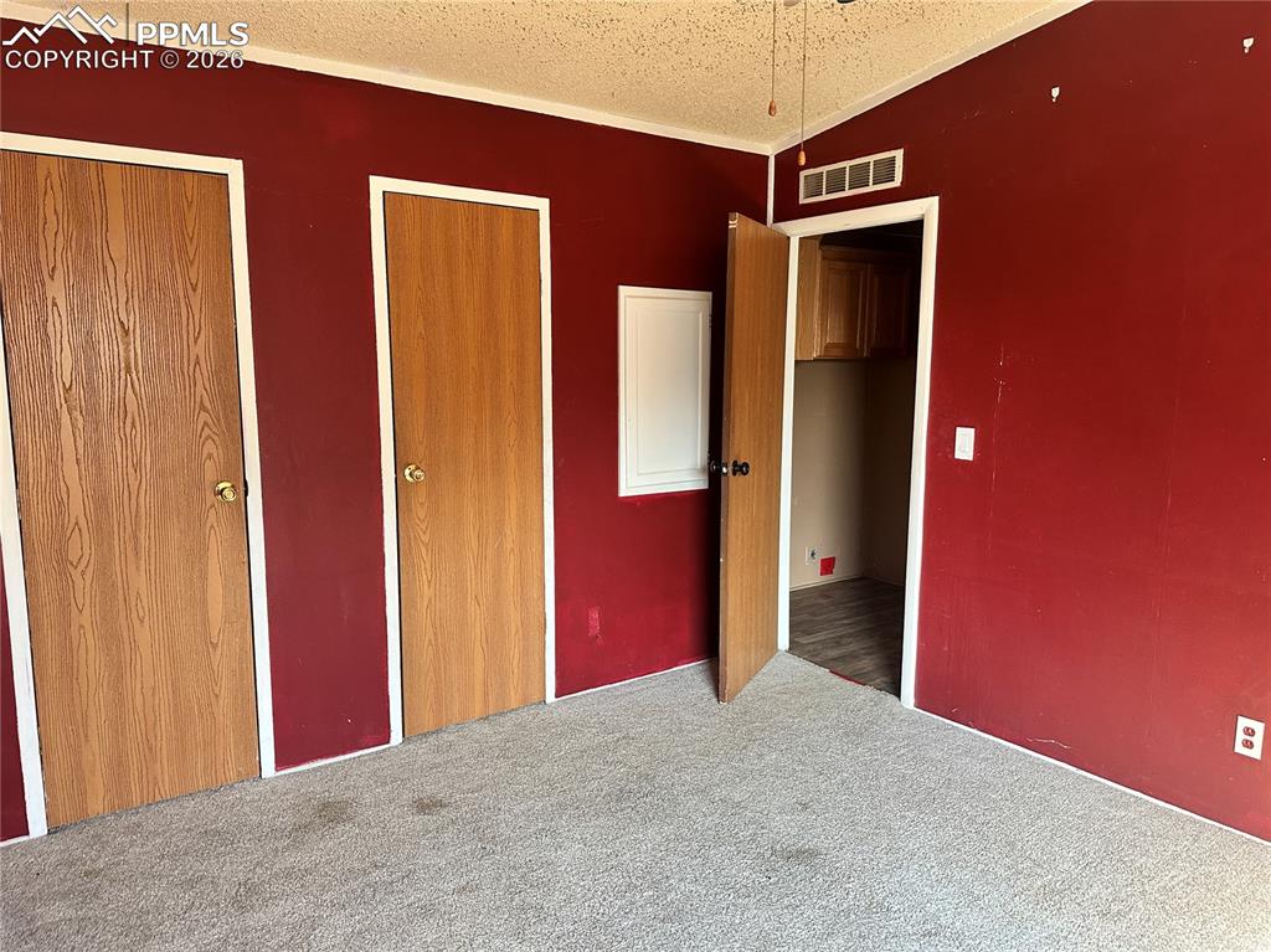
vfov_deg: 56.8
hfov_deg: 71.6
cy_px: 476
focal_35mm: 24
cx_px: 636
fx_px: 881
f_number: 1.78
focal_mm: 6.86
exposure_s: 1/121
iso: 200
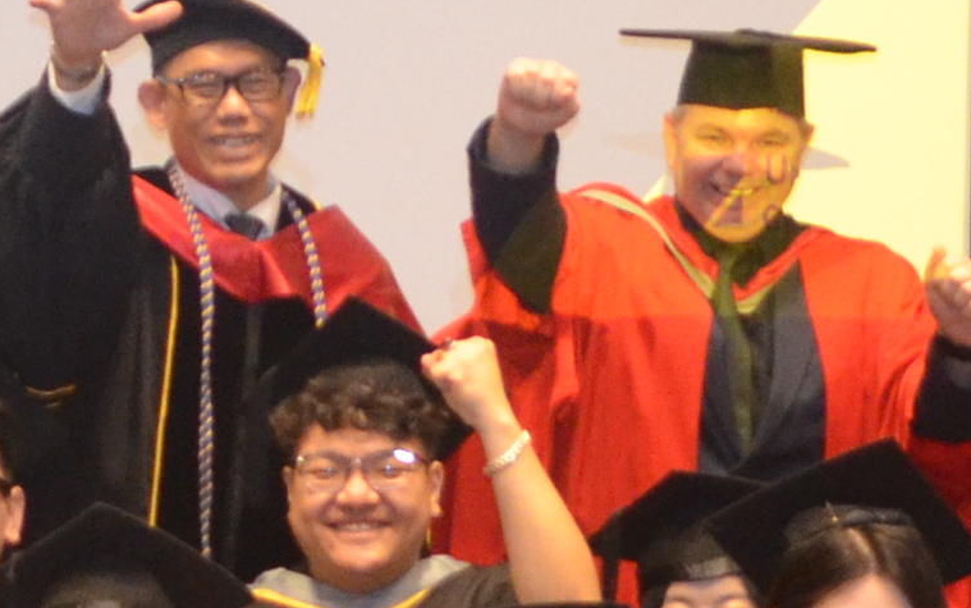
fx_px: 5242
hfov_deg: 10.4
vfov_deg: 6.6
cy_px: 355
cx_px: -192
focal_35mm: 198
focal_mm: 20
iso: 1600
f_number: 3.8
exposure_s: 1/60
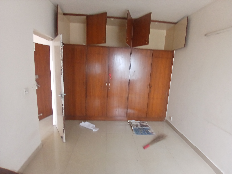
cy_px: 87
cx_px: 116
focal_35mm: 17
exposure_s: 1/33.3
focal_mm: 1.4
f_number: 2.2
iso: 100
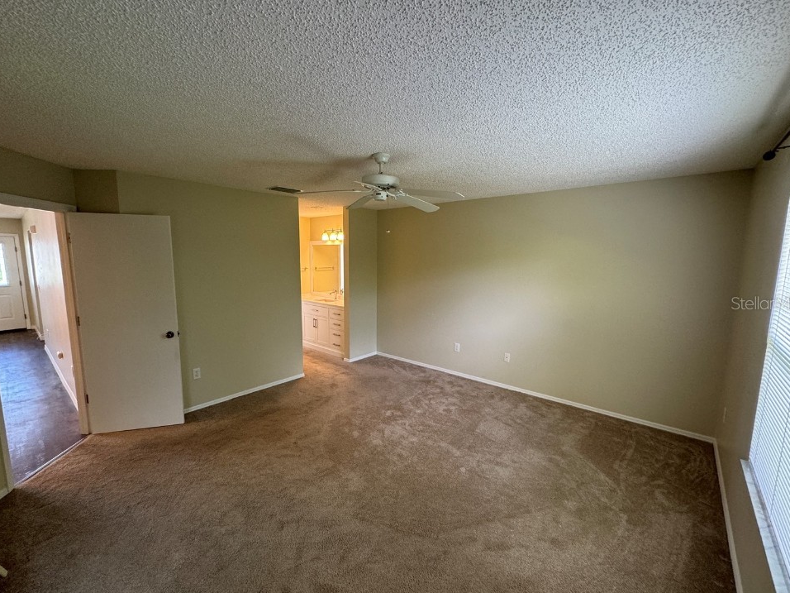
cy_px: 303
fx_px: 342
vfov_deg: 81.7
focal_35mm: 15
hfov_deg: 98.2
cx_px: 386
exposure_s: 1/60
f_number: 2.2
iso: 160
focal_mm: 2.22
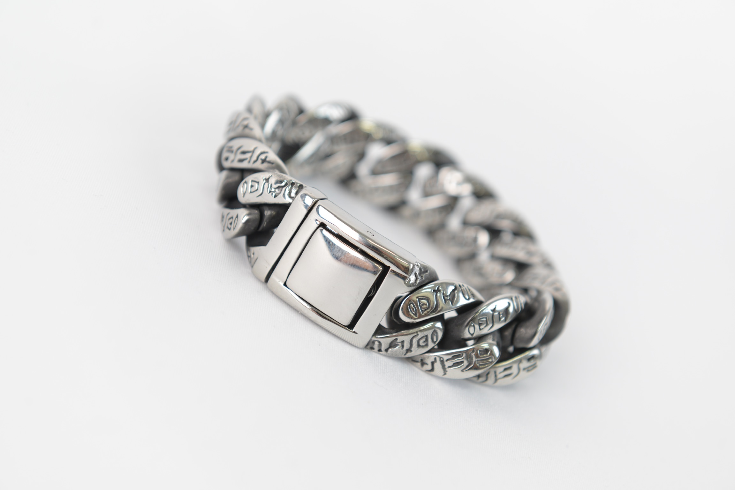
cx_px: 368
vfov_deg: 19.5
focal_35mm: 70
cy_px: 245
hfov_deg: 28.8
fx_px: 1429
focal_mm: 70
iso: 320
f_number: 5
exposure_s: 1/50
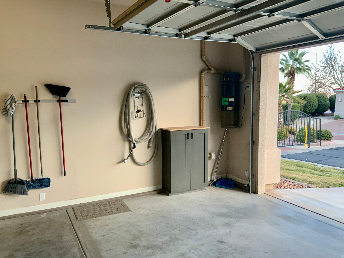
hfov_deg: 61.7
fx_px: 288
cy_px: 129
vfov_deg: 48.2
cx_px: 172
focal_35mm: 29
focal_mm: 3
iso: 40
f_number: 1.8
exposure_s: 1/120
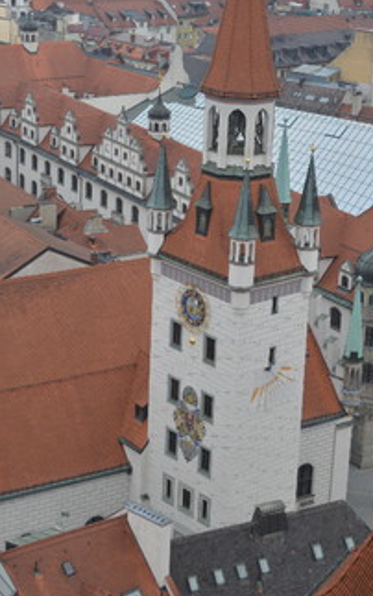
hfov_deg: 14.5
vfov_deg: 23.0
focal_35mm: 90
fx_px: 1463
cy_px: 229
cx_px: 215
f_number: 4.8
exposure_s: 1/200
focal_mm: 38
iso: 200
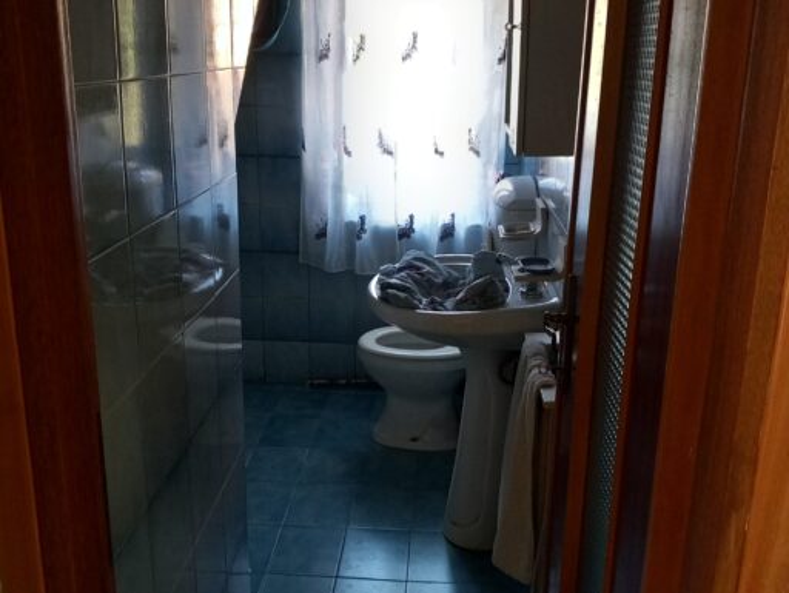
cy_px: 296
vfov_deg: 51.4
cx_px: 394
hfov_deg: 65.3
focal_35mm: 27
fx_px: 616
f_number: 1.8
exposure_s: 1/33
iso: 250
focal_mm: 4
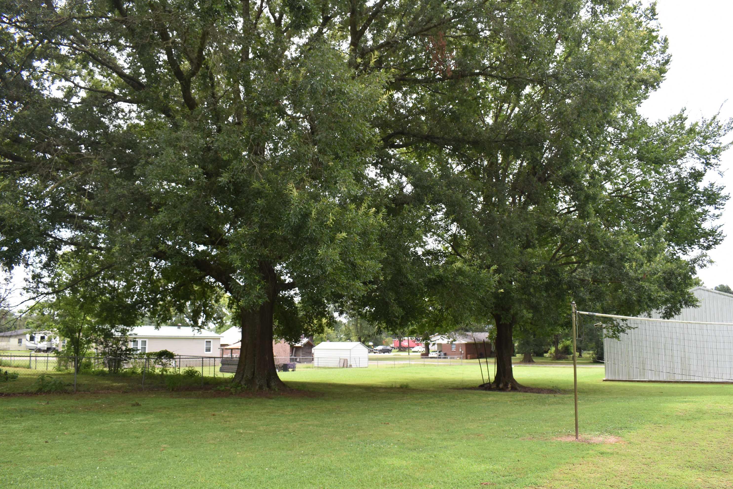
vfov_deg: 46.4
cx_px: 375
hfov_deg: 65.5
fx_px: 570
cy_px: 249
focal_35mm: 28
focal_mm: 18
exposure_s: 1/250
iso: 200
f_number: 5.6
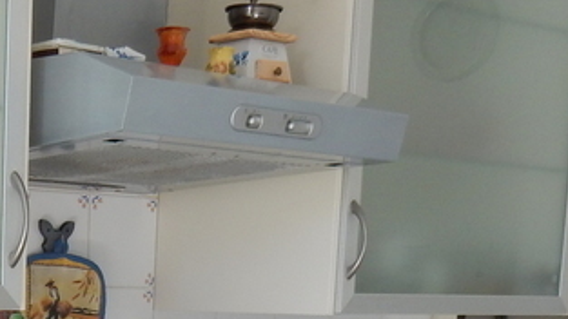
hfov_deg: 22.3
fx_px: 1340
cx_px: -87
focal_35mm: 89
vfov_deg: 12.7
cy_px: 508
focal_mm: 4.5
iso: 125
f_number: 3.7
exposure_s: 1/40
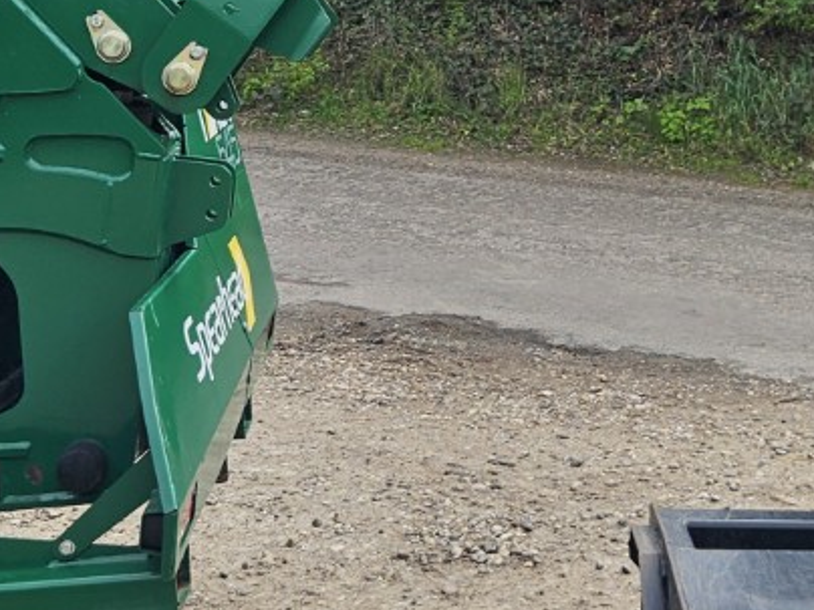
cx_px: 629
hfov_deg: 23.5
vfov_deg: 17.7
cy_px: 60
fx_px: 1928
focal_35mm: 82
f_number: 1.8
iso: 25
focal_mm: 5.4
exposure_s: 1/1157
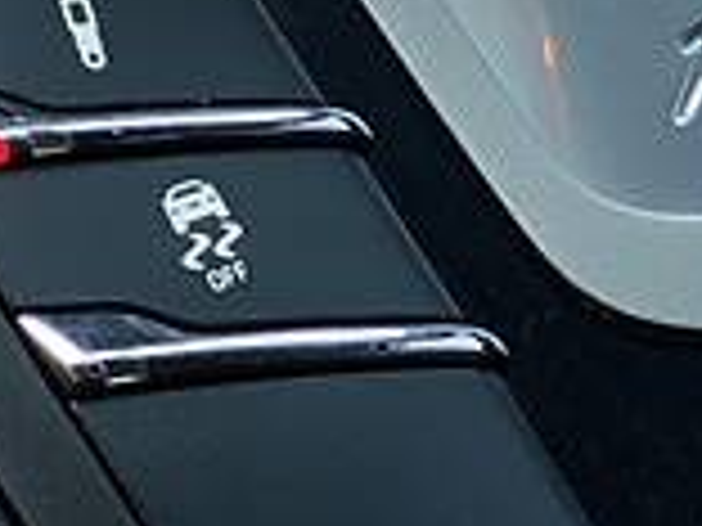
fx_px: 5394
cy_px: -773
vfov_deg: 5.4
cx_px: 616
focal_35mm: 266
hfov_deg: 7.4
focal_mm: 6
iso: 64
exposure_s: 1/45
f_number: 2.4
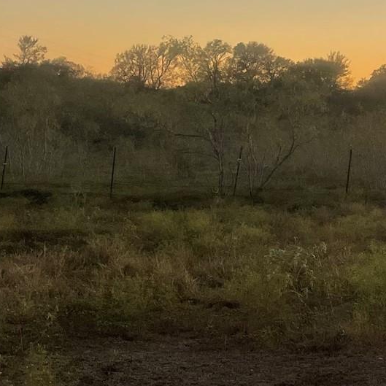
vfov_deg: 19.5
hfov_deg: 17.6
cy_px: 163
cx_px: 574
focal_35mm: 89
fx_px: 1123
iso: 64
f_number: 1.6
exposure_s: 1/121
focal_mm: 4.2
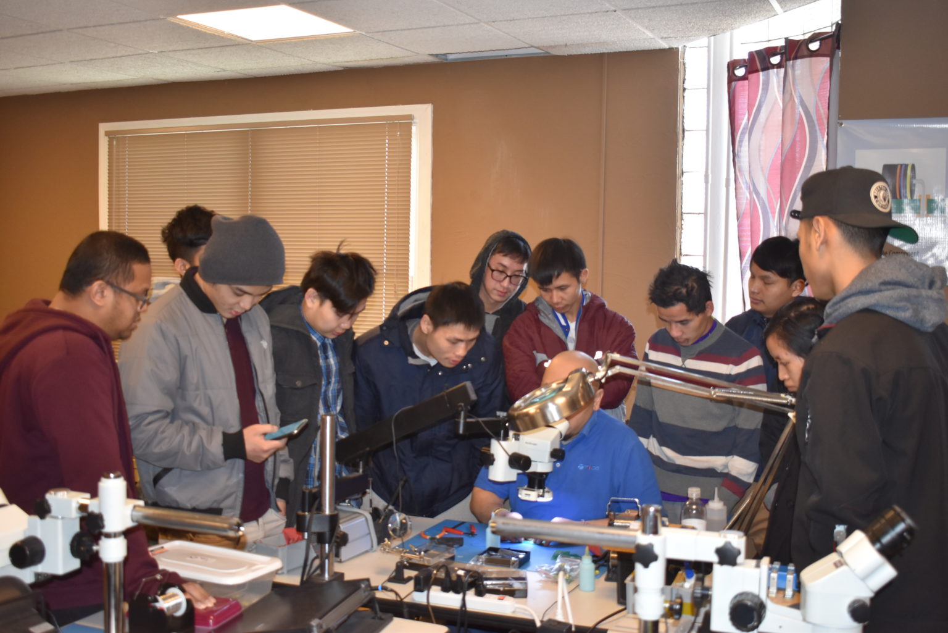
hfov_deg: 49.5
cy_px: 316
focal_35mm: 39
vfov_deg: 34.2
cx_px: 474
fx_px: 1027
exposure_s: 1/60
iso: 1000
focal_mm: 26
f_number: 4
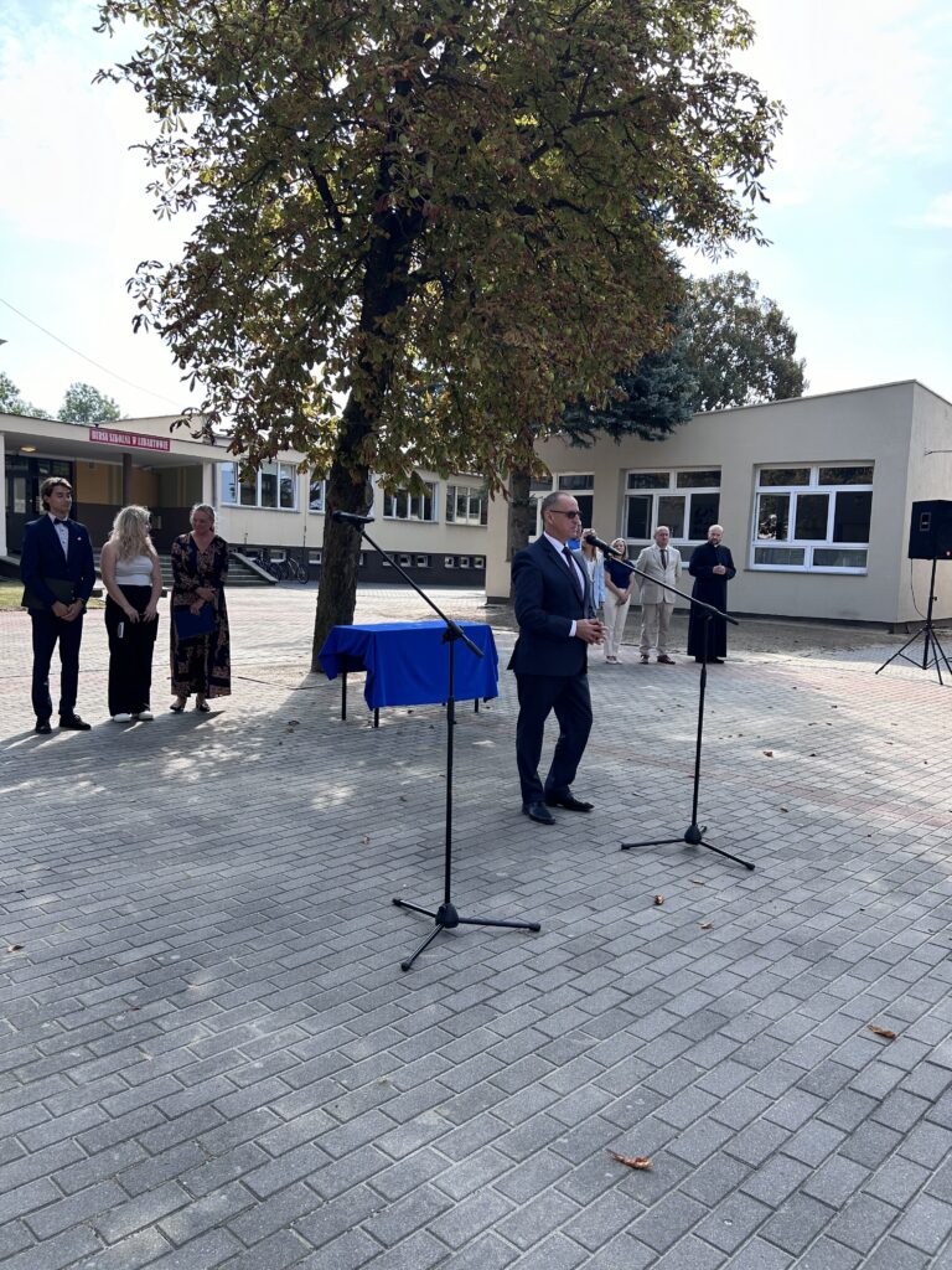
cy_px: 635
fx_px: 953
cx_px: 476
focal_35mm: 26
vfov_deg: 67.3
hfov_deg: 53.1
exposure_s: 1/1000
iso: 50
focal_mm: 5.7
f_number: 1.5
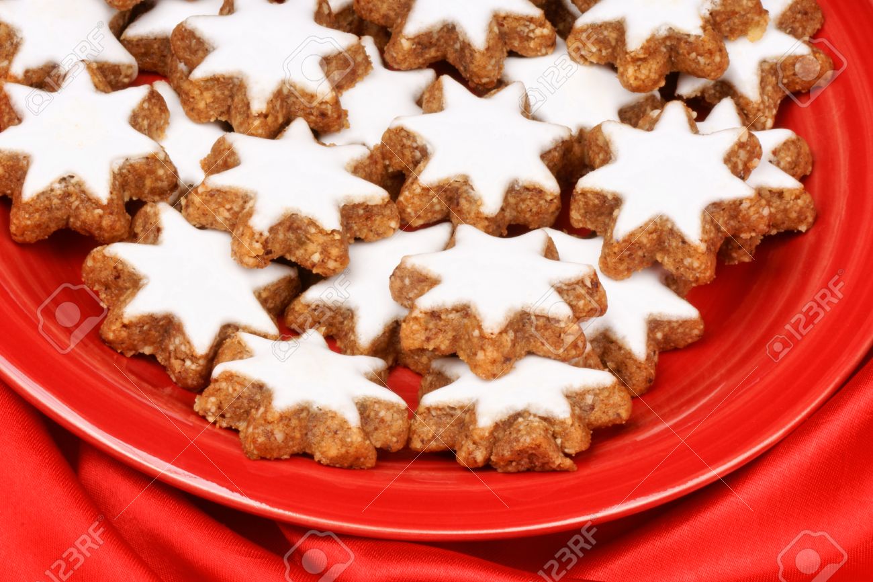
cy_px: 291
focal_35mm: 135
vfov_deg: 10.2
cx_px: 436
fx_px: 3273
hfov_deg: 15.2
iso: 100
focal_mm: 90
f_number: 32
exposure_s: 1/250
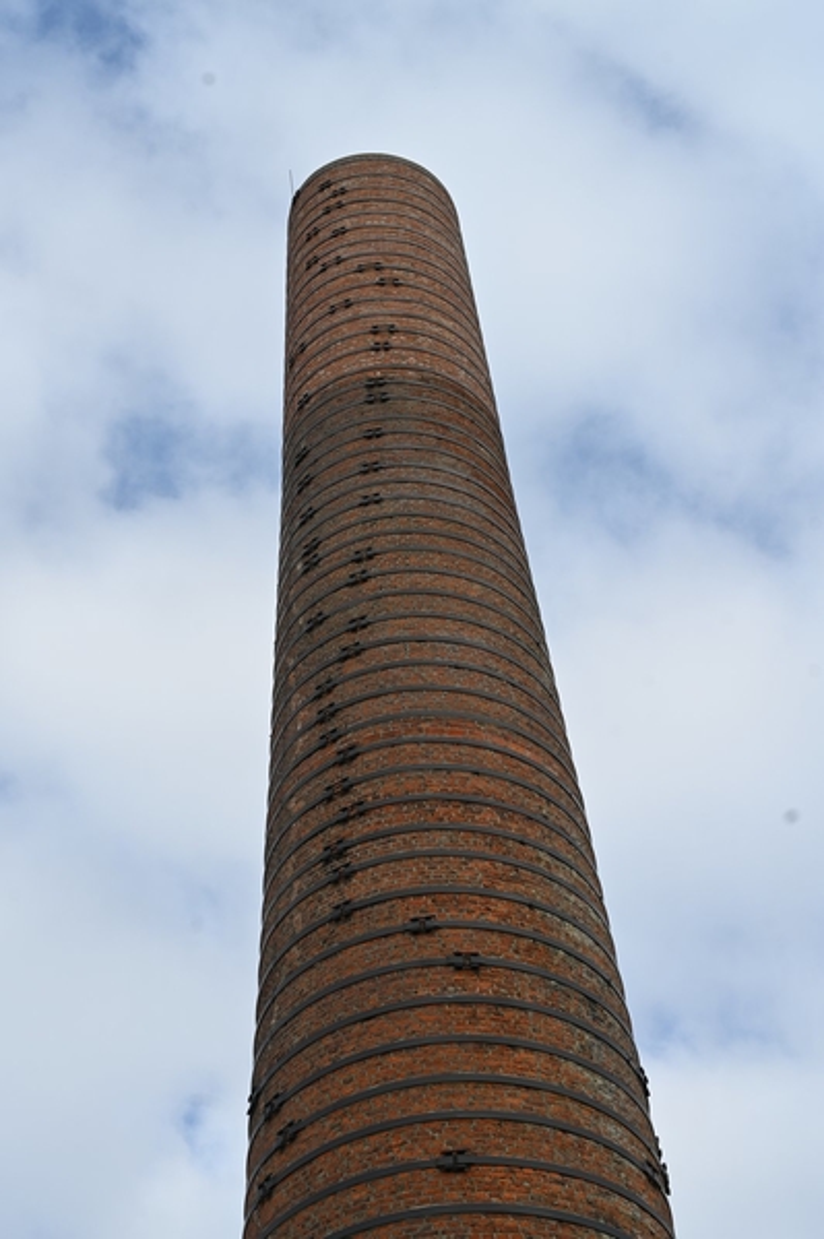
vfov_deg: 39.6
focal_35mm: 50
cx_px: 412
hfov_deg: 26.9
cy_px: 620
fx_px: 1720
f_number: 7.1
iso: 100
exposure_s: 1/400
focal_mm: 50
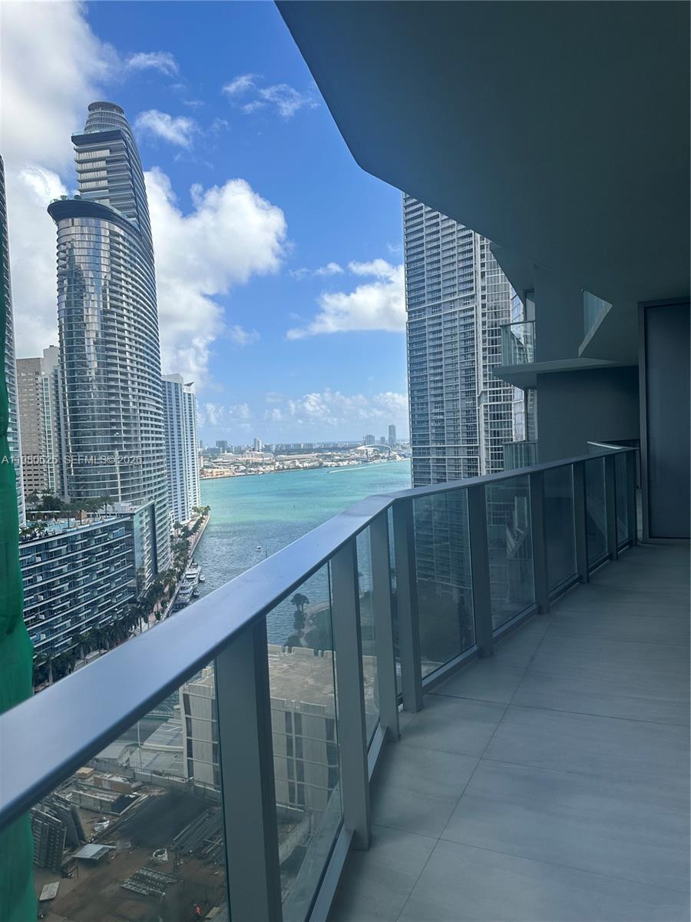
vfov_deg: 71.6
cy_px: 461
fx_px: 639
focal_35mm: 24
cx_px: 346
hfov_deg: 56.8
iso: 80
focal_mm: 6.86
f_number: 1.78
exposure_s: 1/4016
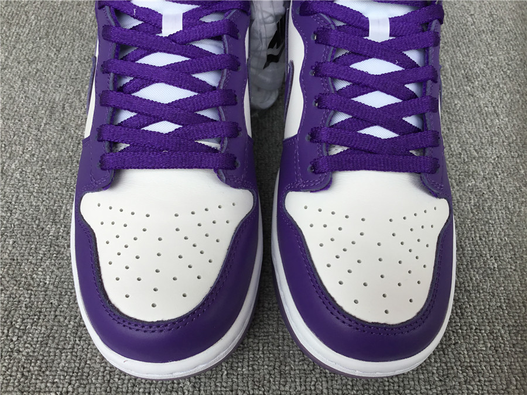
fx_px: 472
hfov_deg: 58.4
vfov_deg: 45.4
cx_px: 264
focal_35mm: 31
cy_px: 198
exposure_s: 1/212
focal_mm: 3.3
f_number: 2.4
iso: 25
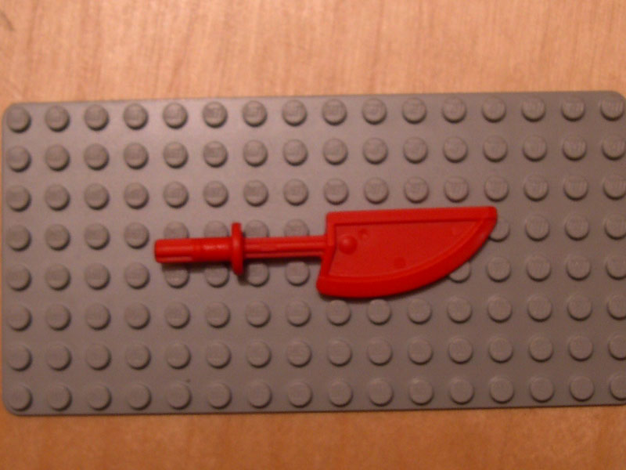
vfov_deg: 37.7
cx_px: 313
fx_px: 687
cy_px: 235
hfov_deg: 49.0
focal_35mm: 38
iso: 103
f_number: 2.8
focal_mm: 8
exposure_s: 1/4.5
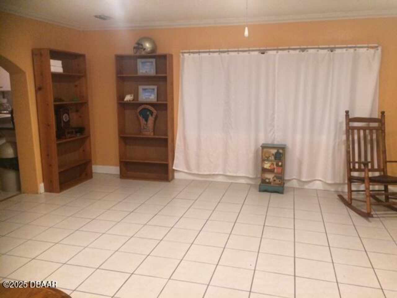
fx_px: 333
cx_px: 198
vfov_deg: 48.2
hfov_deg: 61.7
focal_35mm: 29
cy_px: 149
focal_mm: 4.15
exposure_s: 1/30
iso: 250
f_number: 2.2
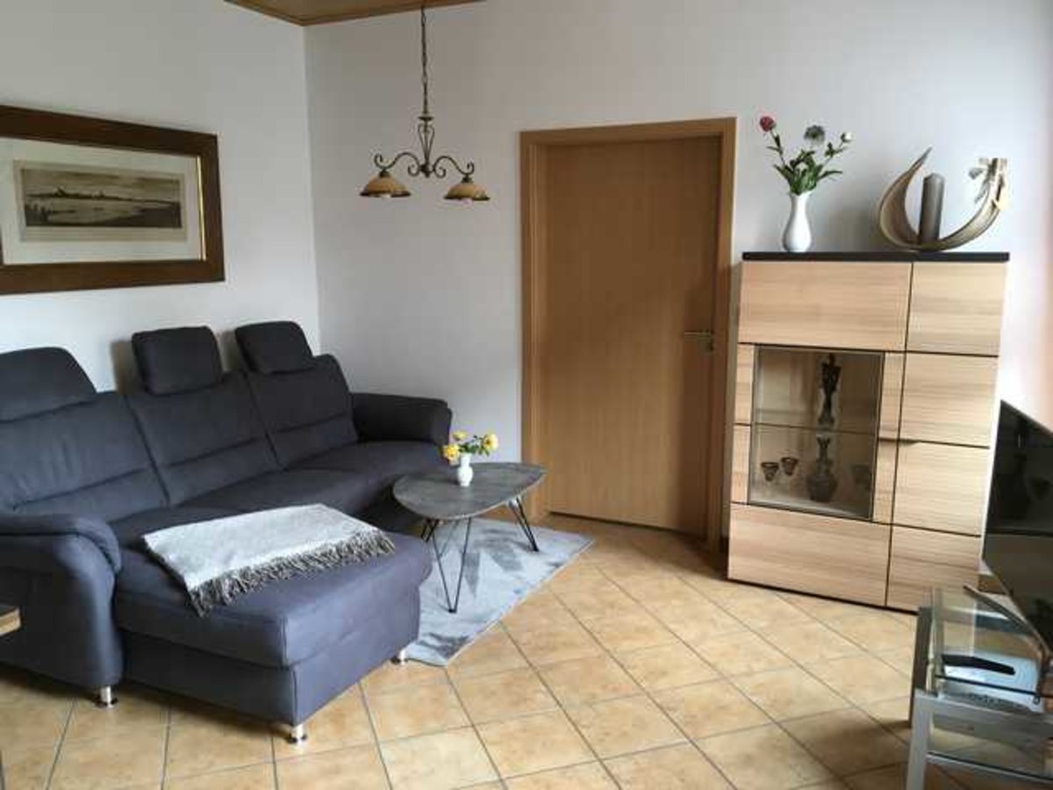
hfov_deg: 61.7
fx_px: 882
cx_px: 526
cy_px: 395
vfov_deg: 48.2
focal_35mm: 29
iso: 100
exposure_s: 1/33
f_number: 2.2
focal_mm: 4.15
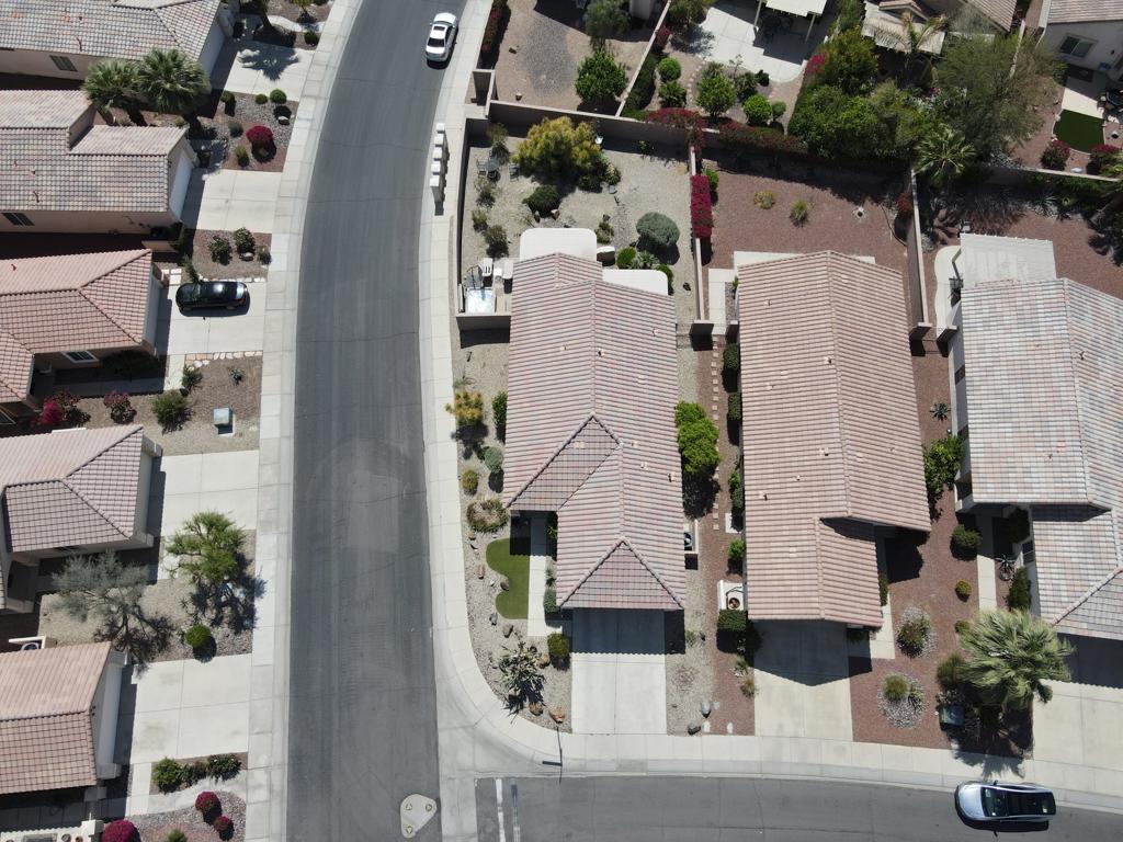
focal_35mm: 24
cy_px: 421
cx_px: 562
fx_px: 779
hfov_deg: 71.6
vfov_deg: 56.8
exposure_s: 1/1000
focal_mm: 4.5
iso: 100
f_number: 2.8
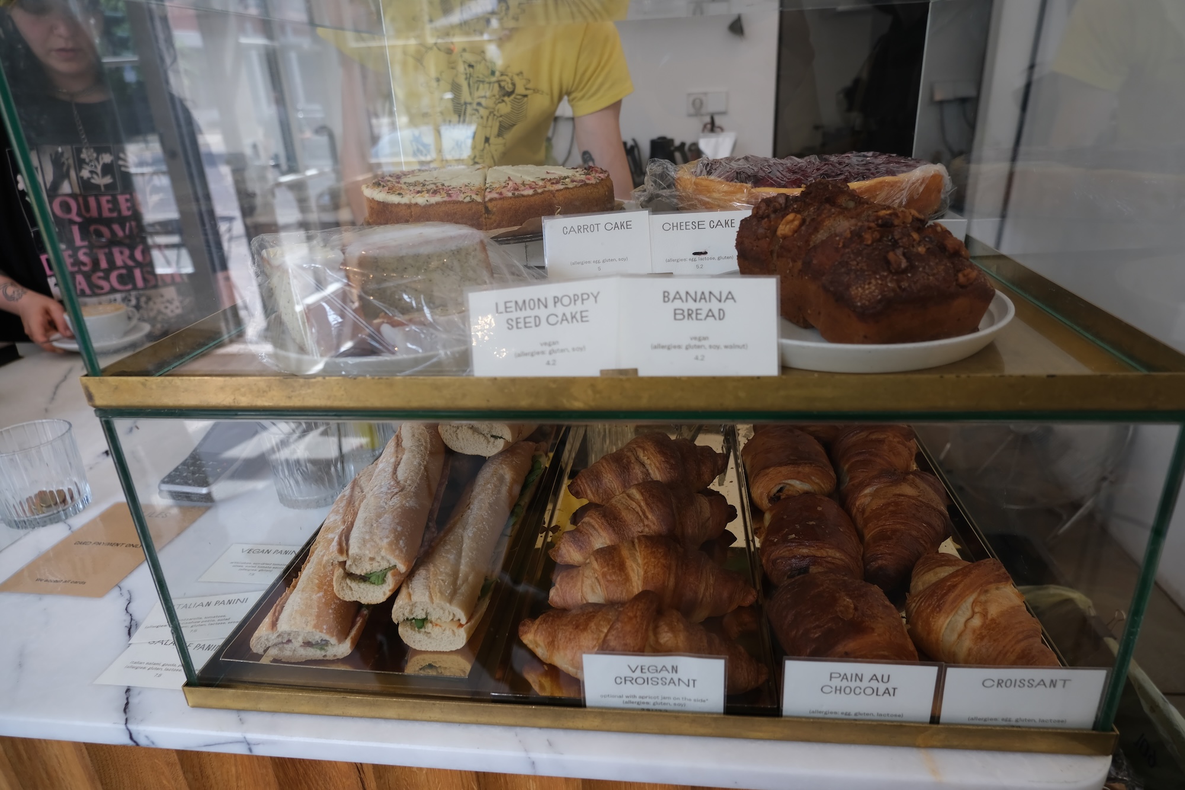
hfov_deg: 76.1
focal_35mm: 23
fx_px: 757
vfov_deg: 55.1
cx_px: 592
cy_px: 395
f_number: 3.5
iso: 320
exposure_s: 1/100
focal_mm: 15
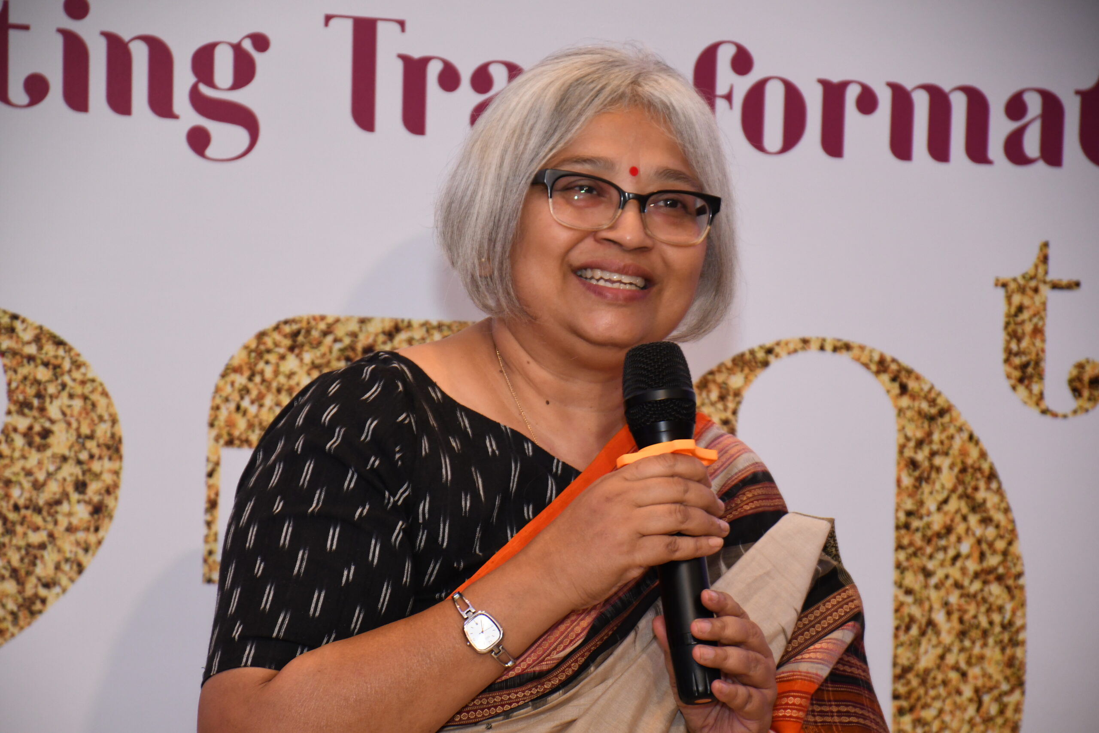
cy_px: 366
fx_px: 5312
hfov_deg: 11.8
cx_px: 550
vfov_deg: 7.9
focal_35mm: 174
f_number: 5.6
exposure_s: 1/125
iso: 1000
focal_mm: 116
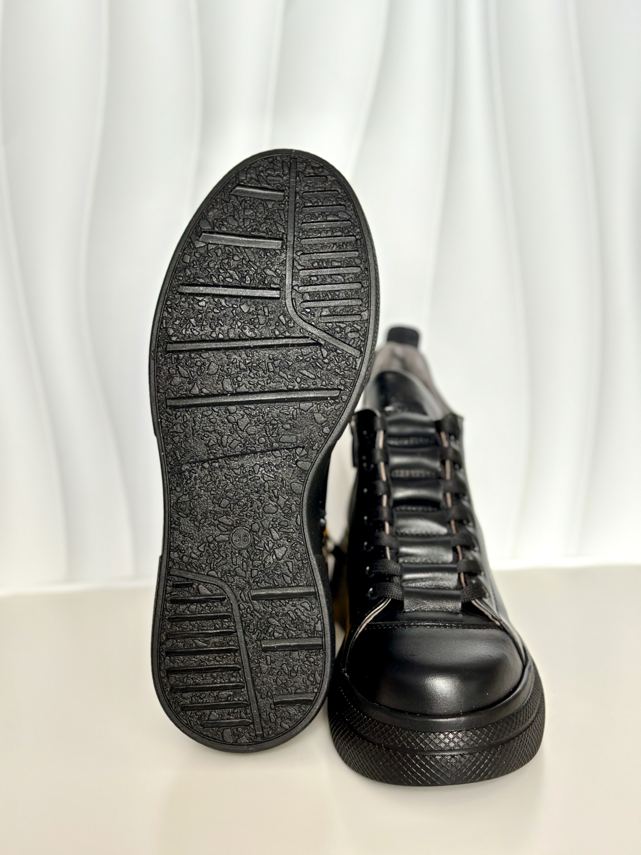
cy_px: 428
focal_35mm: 48
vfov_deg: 39.7
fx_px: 1185
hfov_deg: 30.3
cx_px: 320
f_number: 1.78
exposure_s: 1/68
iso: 125
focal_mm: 6.86
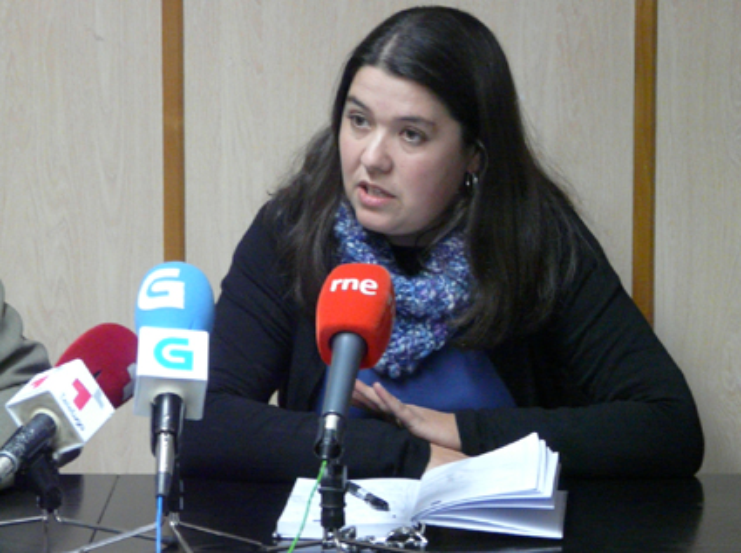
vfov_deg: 12.0
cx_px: 370
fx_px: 2628
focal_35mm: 123
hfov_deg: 16.1
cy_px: 276
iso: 400
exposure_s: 1/15
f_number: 3.6
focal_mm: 20.2
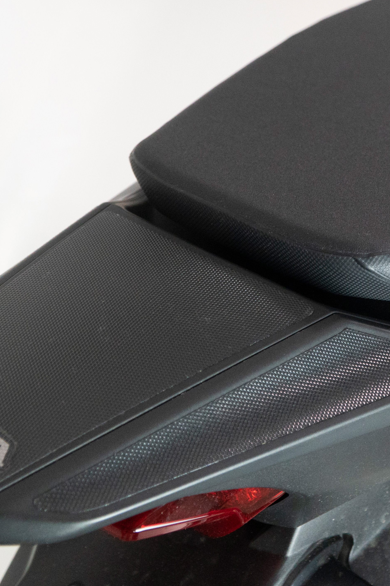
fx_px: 812
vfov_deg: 39.6
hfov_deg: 26.9
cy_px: 293
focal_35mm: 50
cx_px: 256
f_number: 5.6
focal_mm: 22
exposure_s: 1/13
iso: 200
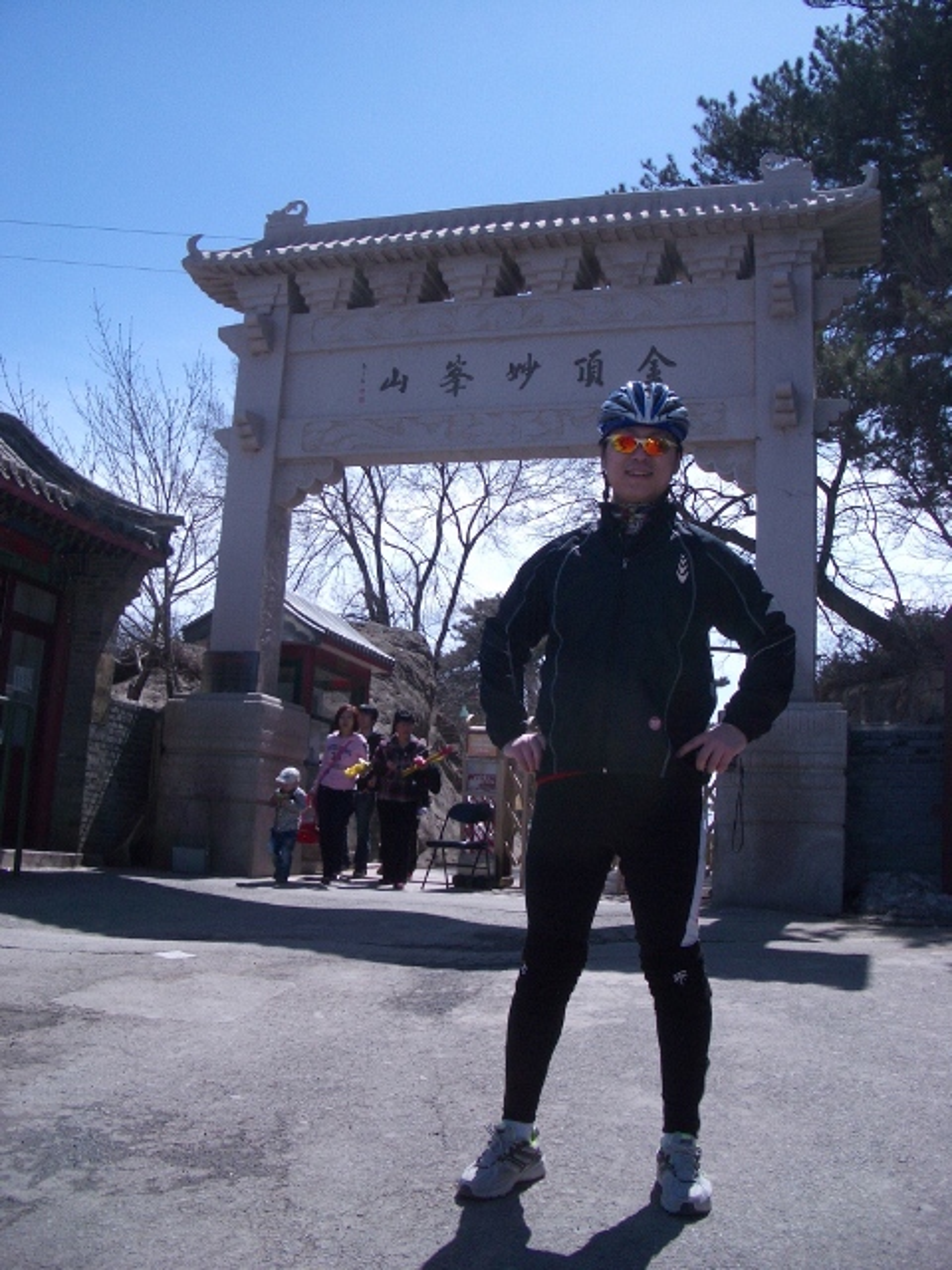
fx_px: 1283
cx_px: 476
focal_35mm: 35
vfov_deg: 52.6
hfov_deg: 40.7
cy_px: 635
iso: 50
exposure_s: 1/640
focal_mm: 5.8
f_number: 4.3
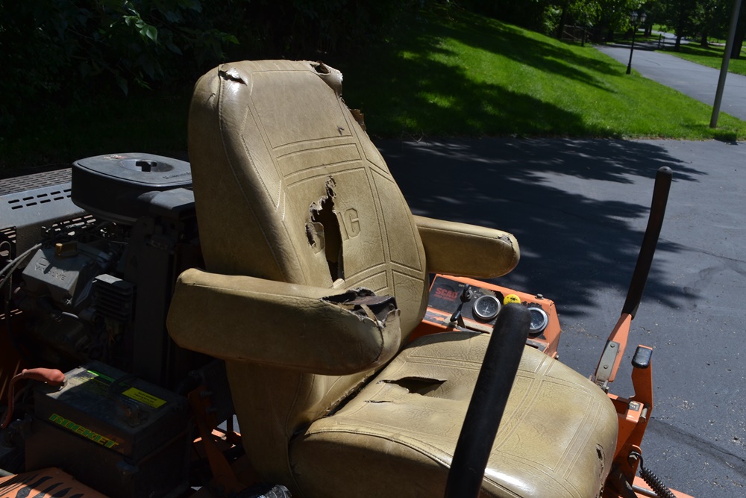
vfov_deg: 36.9
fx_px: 746
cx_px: 373
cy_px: 249
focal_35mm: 36
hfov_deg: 53.1
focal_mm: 24
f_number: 8
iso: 100
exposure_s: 1/200
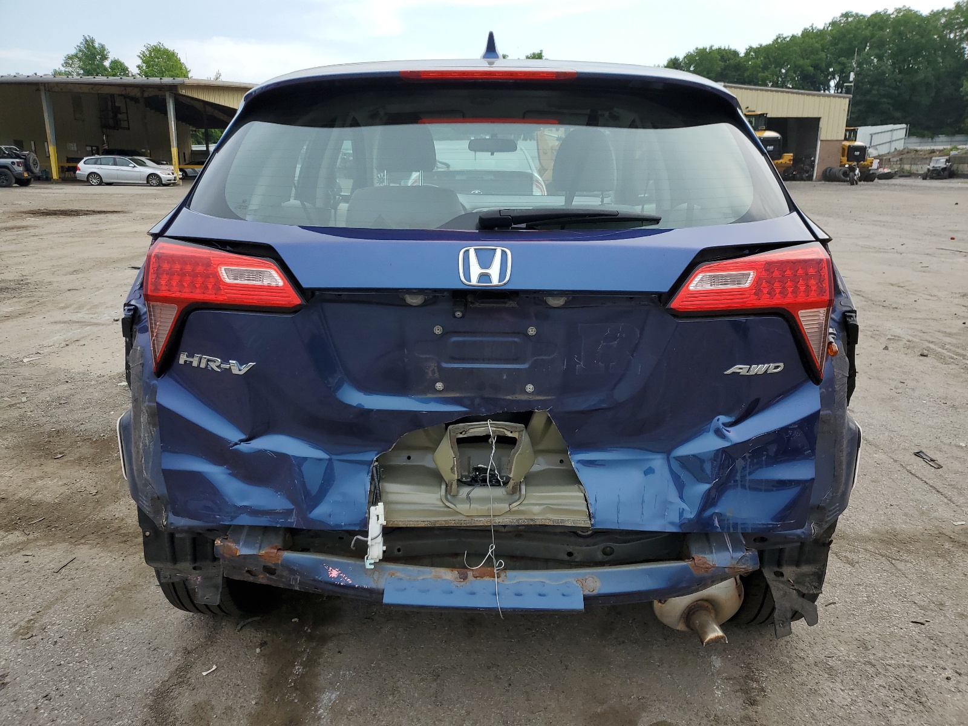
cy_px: 363
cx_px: 484
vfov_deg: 53.1
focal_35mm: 26
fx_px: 727
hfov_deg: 67.3
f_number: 1.5
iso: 50
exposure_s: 1/1250
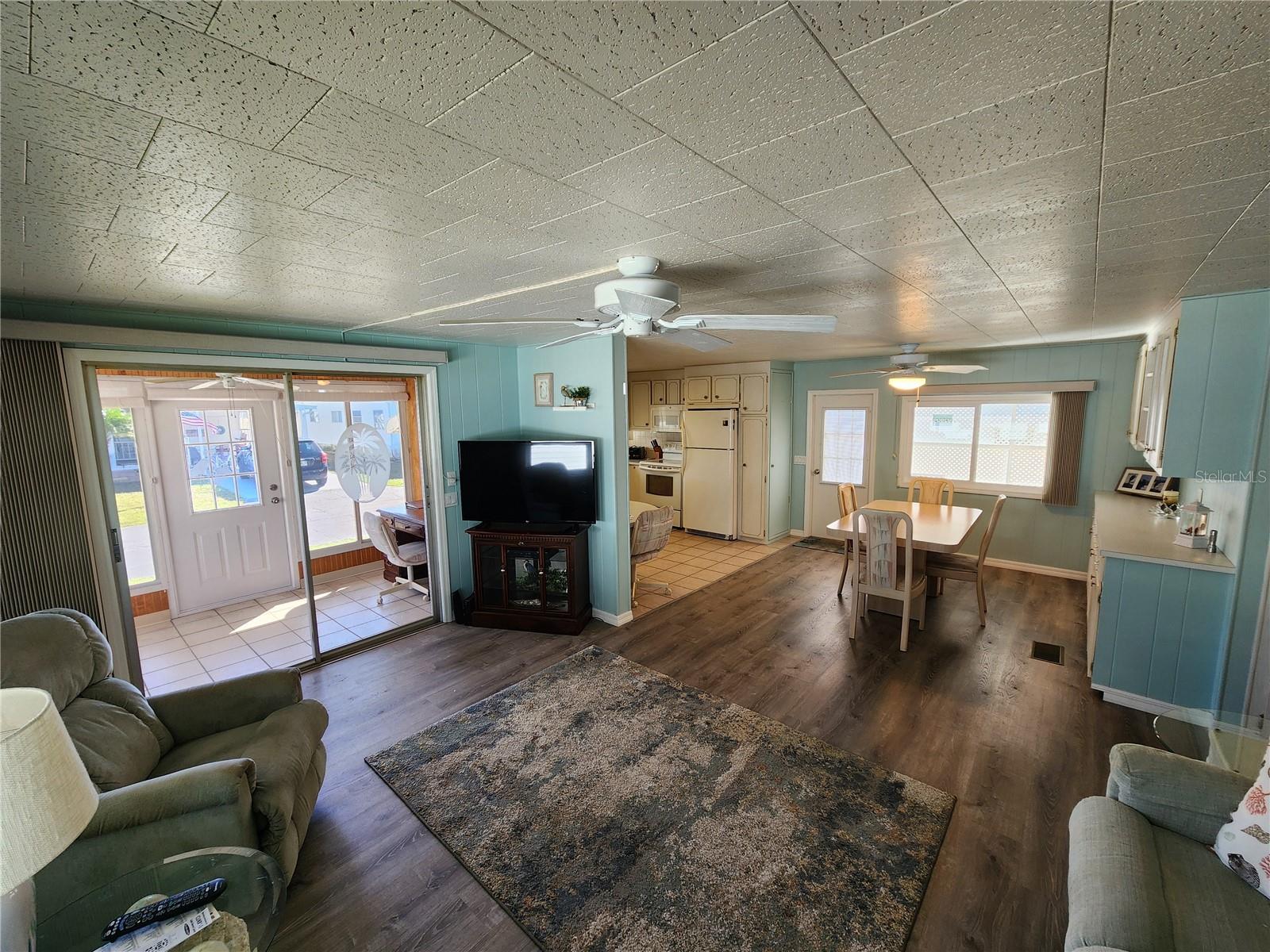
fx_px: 477
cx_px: 635
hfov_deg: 106.2
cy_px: 476
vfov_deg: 89.9
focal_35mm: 13
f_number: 2.2
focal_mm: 2.2
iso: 100
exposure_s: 1/60
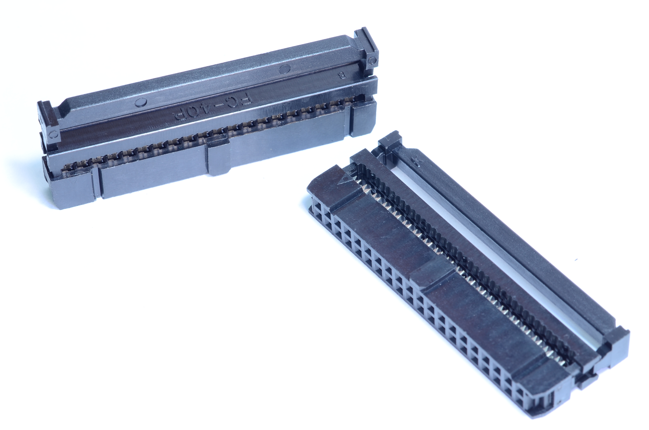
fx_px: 1619
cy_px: 215
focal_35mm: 90
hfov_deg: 22.7
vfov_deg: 15.1
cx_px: 324
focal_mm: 60
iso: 100
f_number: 18
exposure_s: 1/1.3
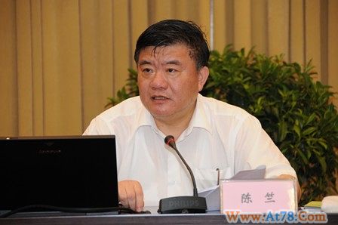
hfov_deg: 9.2
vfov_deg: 6.1
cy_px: 112
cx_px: 169
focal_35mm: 225
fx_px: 2111
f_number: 5.6
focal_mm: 150
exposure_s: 1/60
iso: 640
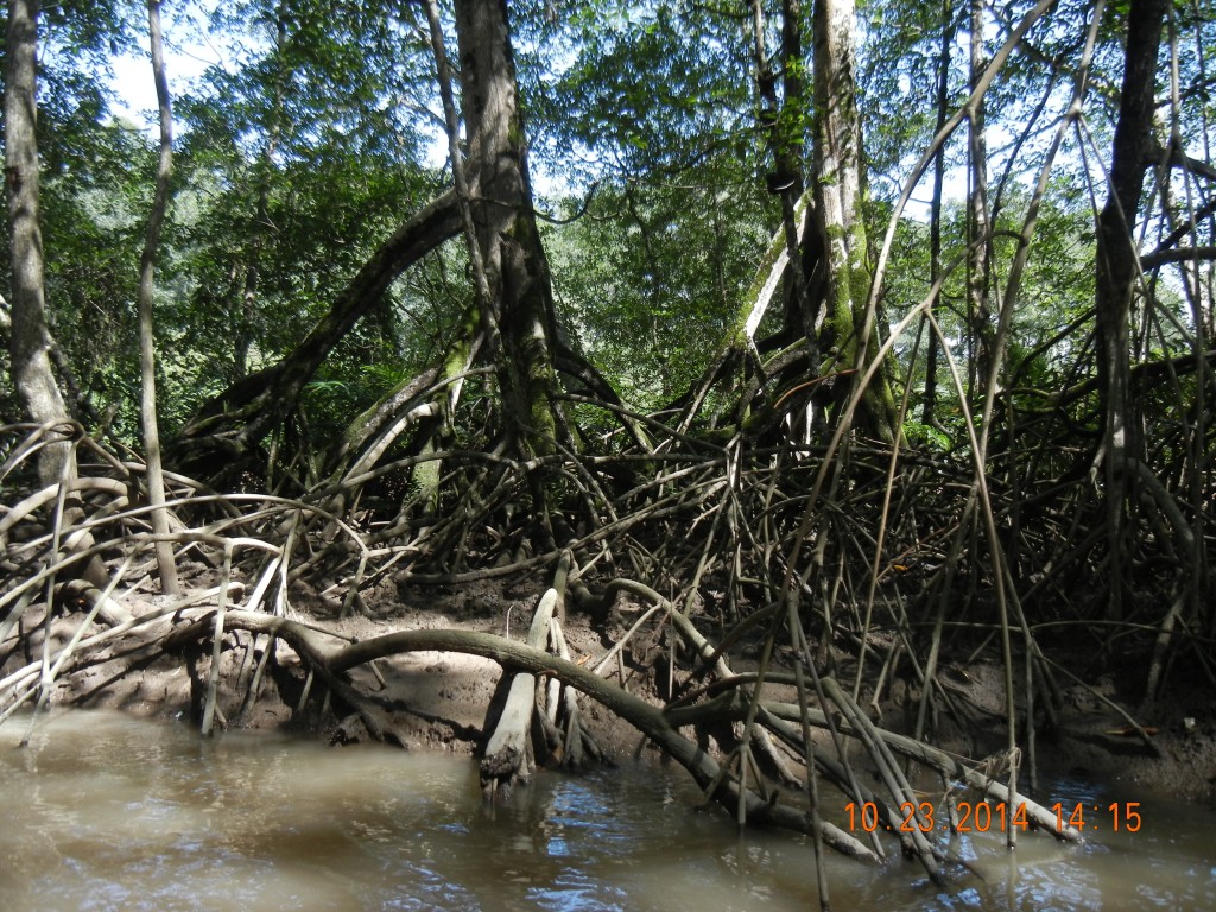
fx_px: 1054
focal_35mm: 30
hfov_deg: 60.0
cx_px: 608
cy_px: 456
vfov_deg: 46.8
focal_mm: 5.4
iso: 160
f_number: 3.5
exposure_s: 1/184
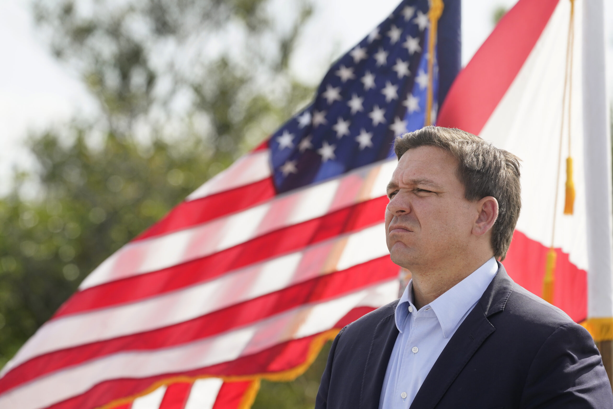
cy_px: 204
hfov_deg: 8.4
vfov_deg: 5.6
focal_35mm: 244
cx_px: 306
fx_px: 4155
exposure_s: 1/1250
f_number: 7.1
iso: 640
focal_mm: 244
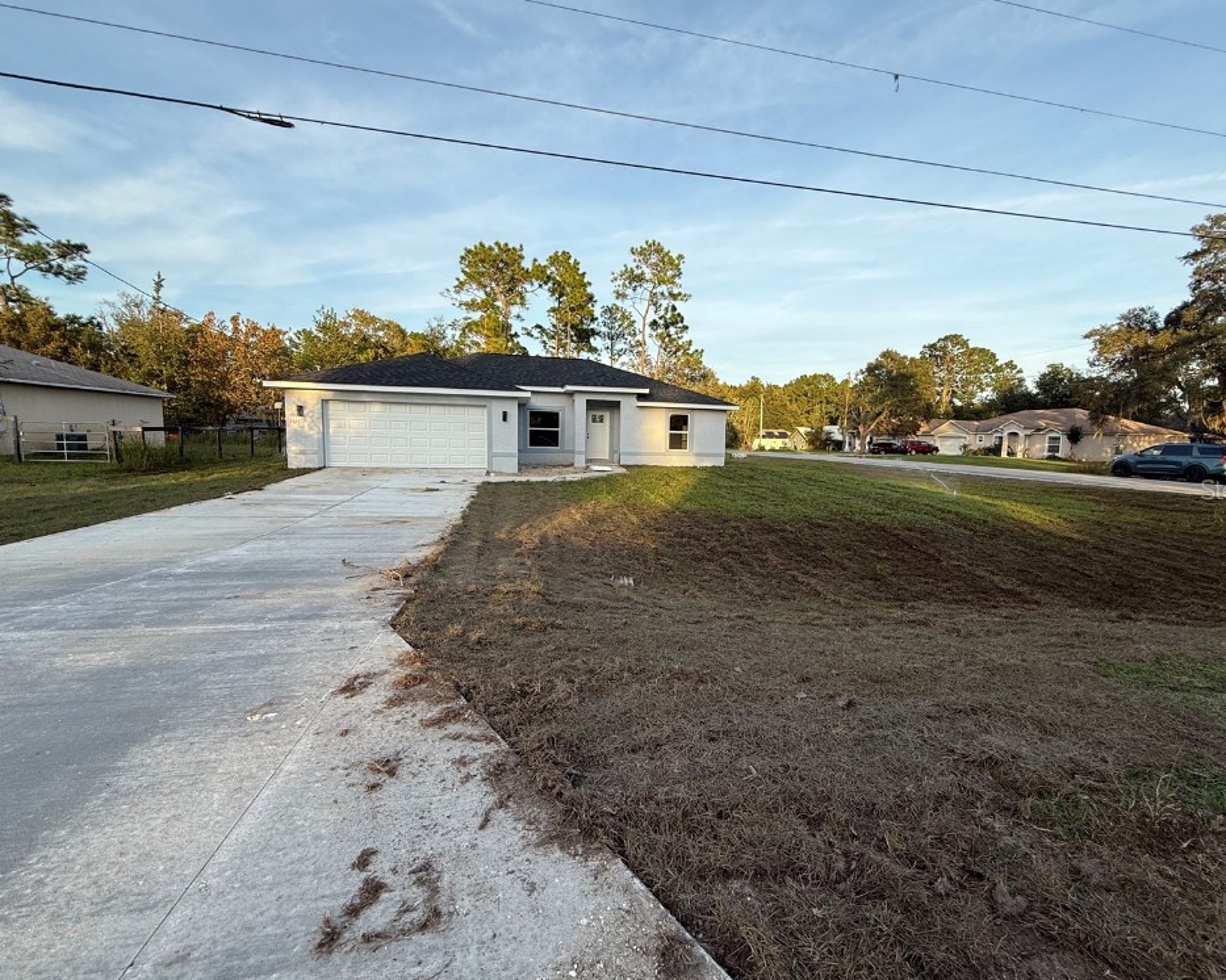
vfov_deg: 84.0
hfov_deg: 96.7
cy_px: 489
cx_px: 652
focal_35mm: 15
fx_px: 544
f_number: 2.2
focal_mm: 2.22
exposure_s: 1/400
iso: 50
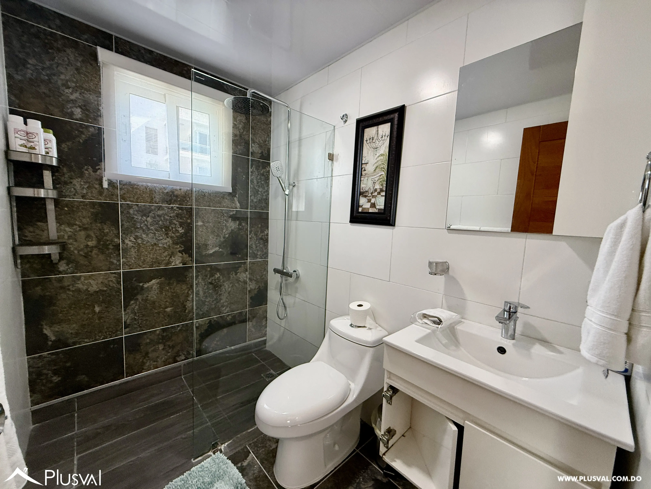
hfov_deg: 102.1
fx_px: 263
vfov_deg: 85.7
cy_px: 244
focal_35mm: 14
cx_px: 326
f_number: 2.2
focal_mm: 2.22
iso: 320
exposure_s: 1/60
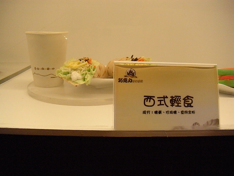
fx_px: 237
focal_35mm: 35
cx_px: 117
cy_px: 88
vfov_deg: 40.7
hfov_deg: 52.6
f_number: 3.8
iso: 402
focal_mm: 5.9
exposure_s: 1/136
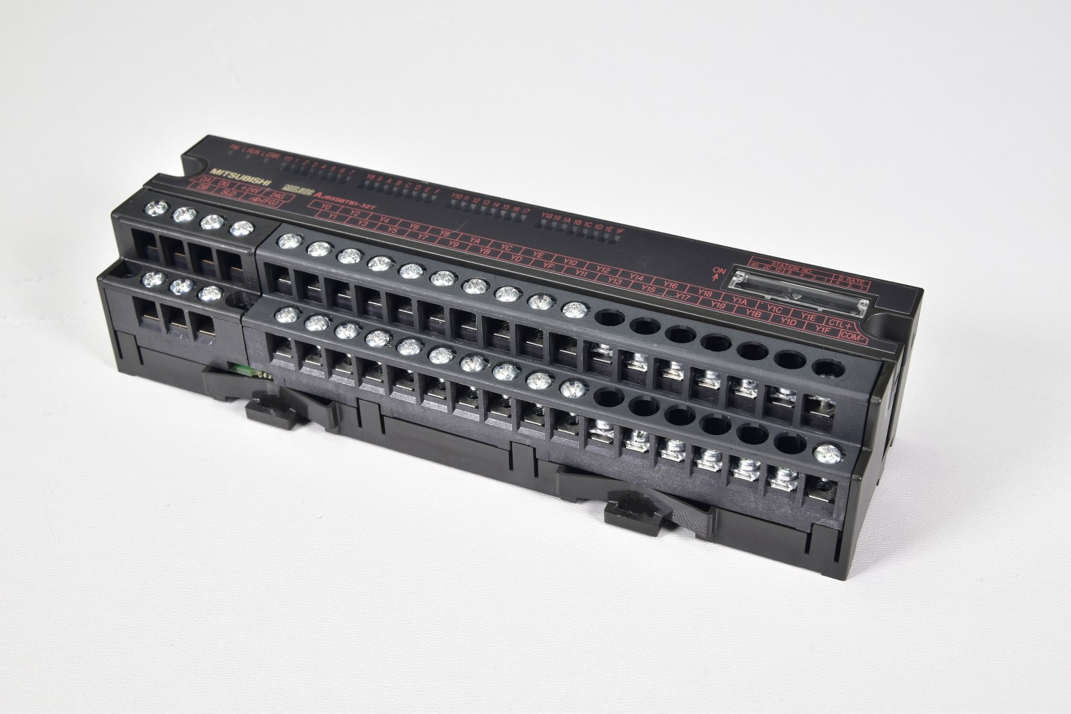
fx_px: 1428
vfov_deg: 28.1
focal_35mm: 48
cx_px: 536
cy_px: 357
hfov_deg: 41.1
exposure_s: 1/30
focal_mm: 32
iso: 200
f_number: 11
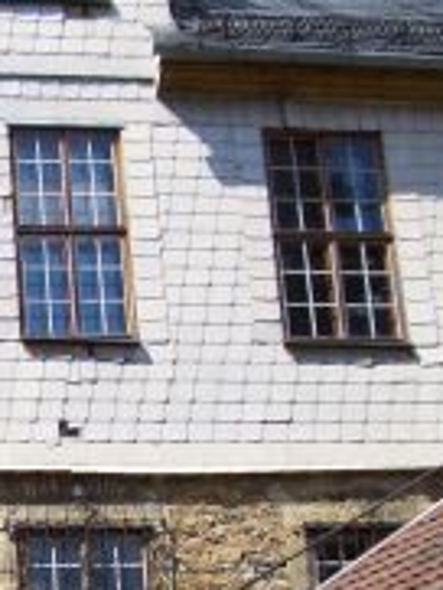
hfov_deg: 12.5
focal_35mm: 116
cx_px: -81
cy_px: 509
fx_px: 1977
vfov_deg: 16.8
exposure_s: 1/400
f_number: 4.3
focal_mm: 5.8
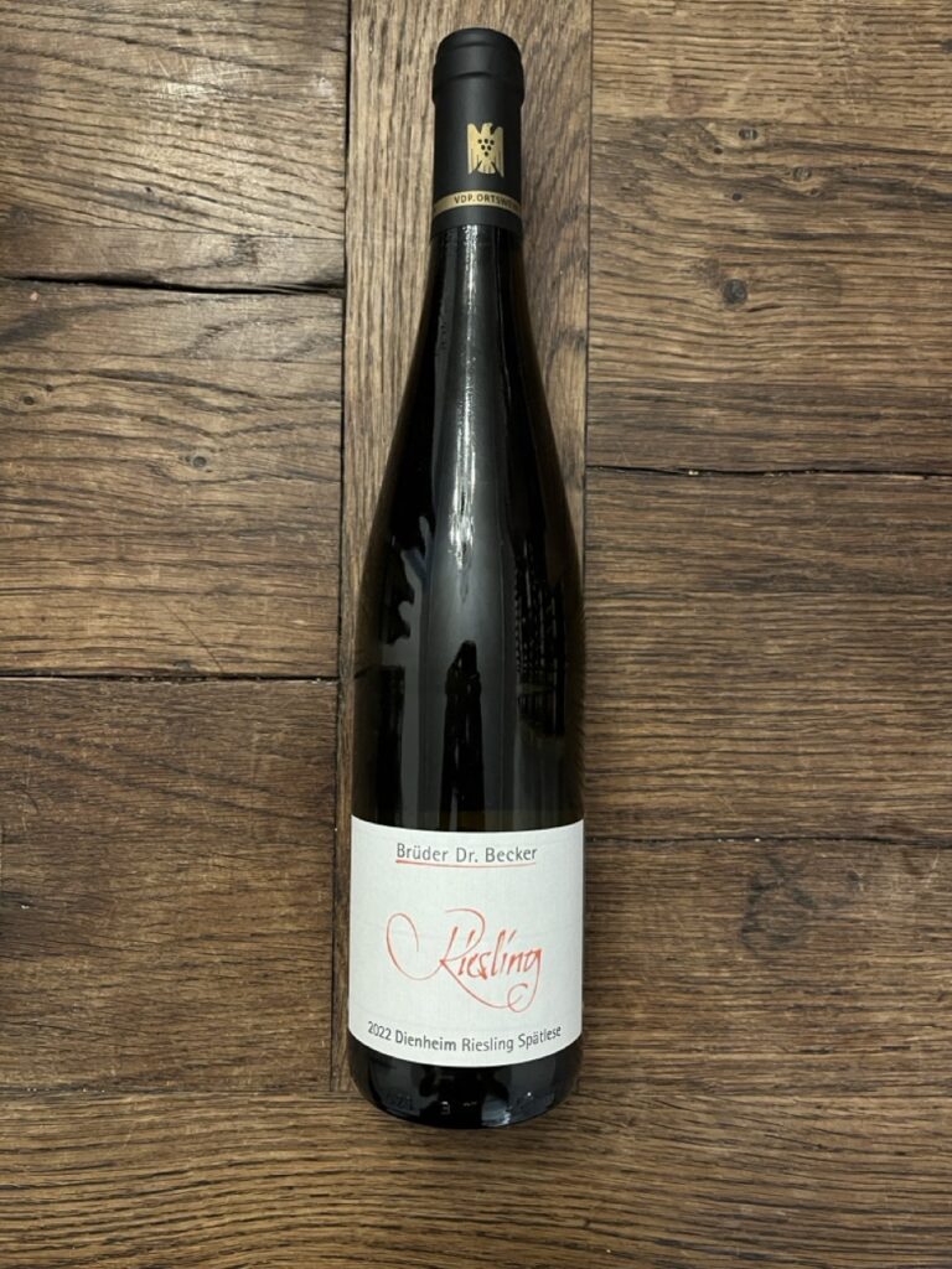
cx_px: 476
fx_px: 953
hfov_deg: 53.1
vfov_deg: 67.3
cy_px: 634
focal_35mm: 26
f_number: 1.6
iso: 500
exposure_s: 1/50
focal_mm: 5.1
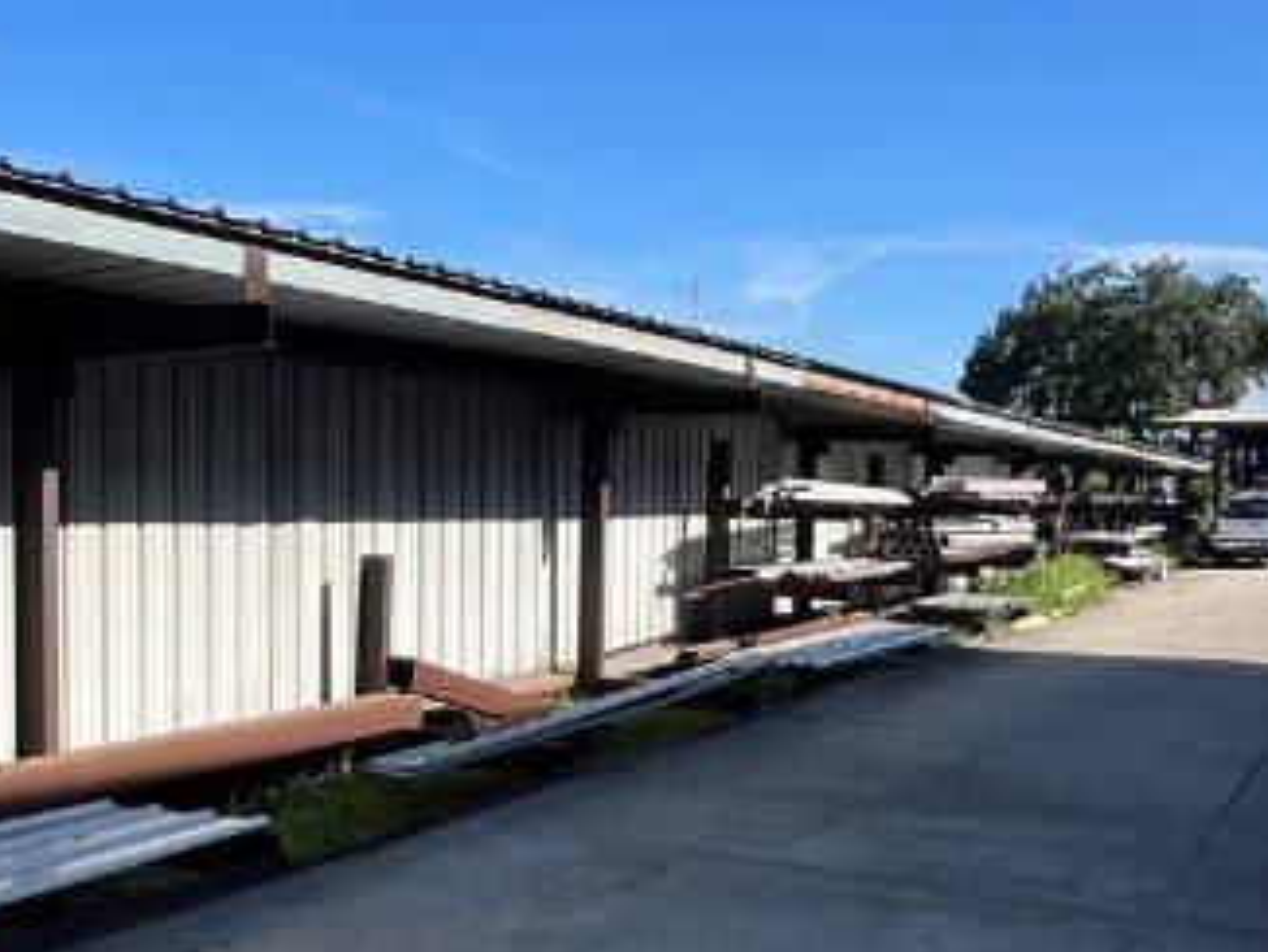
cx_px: 386
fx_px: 1502
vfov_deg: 35.1
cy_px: 523
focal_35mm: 41
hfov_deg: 44.8
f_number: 1.8
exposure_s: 1/1531
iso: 32
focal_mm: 1.57
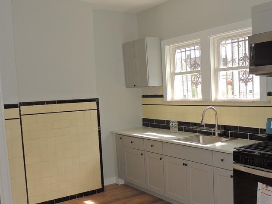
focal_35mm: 39
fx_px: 307
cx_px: 158
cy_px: 120
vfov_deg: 36.7
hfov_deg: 47.7
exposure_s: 1/100
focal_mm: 4.3
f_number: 3
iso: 100
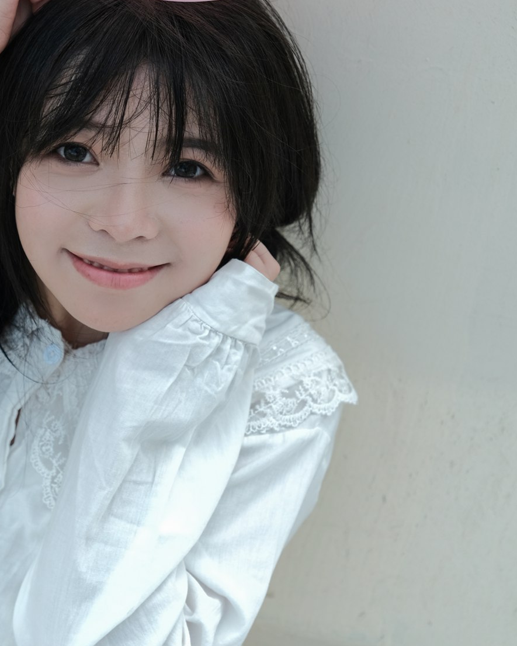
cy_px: 259
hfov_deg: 16.0
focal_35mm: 96
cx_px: 169
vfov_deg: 19.9
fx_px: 1836
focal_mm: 38.8
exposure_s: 1/340
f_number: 3.2
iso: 100
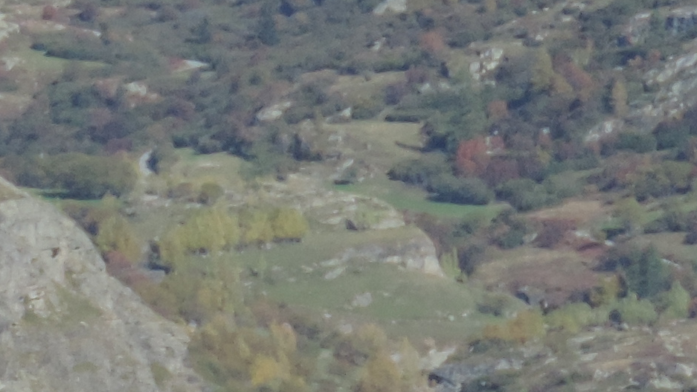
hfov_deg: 2.4
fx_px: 16300
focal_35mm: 882
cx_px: -61
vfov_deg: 1.4
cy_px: 666
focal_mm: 27.6
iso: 80
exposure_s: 1/500
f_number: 4.4
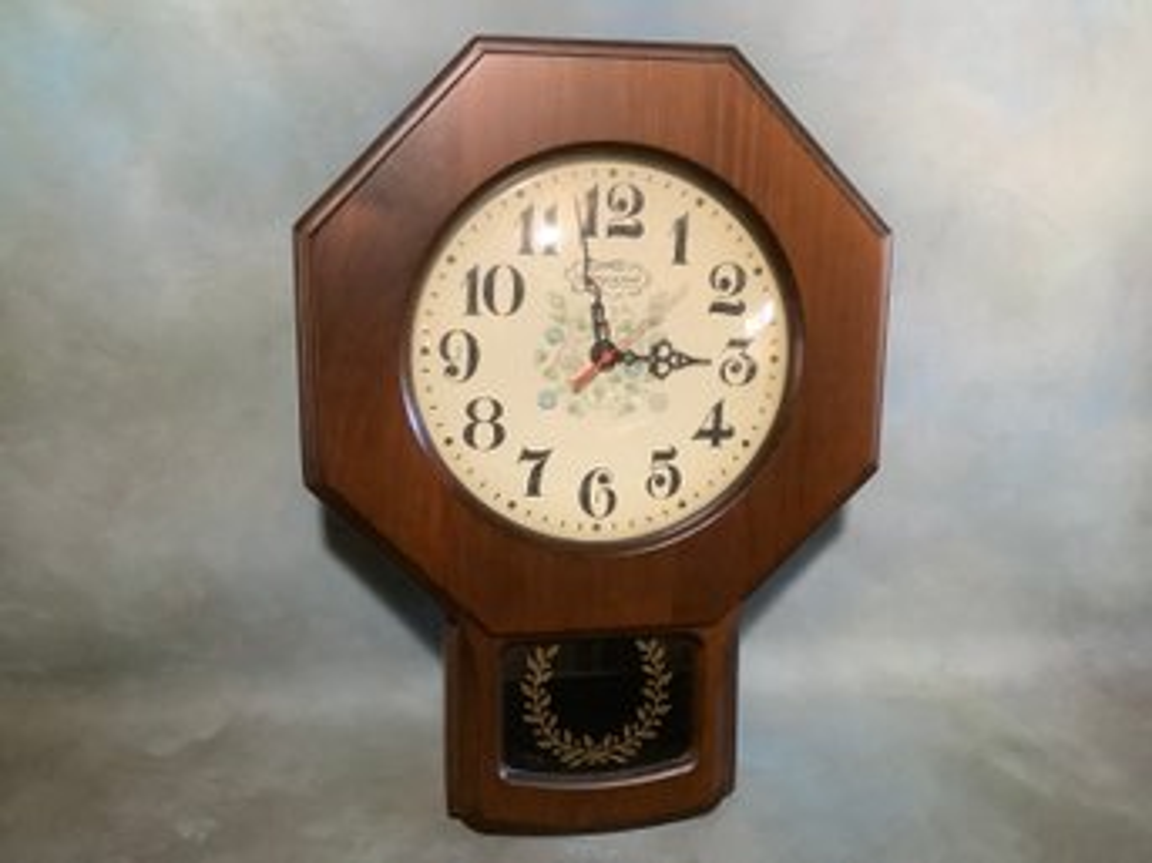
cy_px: 432
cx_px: 576
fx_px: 1031
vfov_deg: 45.4
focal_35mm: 31
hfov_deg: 58.4
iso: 400
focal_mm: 3.3
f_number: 2.4
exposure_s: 1/60
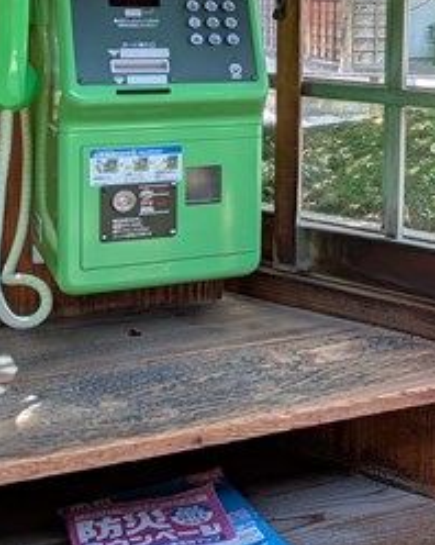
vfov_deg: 28.9
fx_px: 1015
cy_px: 63
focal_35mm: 63
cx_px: 439
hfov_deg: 23.2
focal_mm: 4.53
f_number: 1.7
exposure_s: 1/163
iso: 31
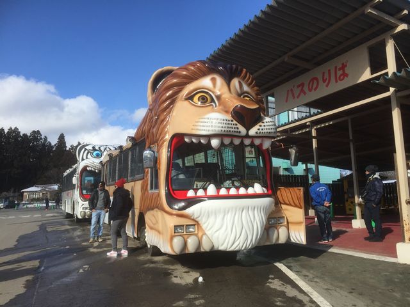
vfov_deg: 48.2
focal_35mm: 29
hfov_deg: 61.7
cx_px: 205
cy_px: 154
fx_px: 343
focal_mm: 4.15
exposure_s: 1/2083
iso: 32
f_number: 2.2
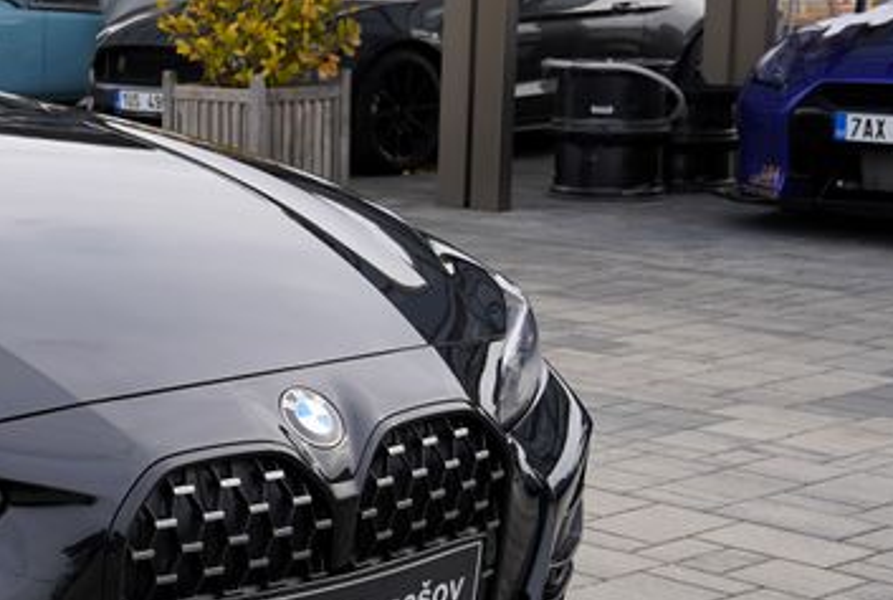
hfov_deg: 21.1
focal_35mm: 87
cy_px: 315
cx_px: -288
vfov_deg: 15.8
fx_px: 2163
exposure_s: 1/200
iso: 100
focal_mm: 30
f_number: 7.1
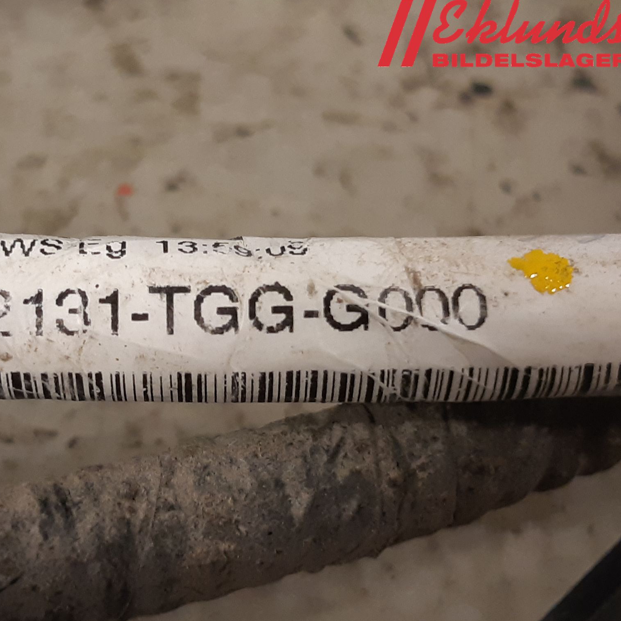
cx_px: 210
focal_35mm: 31
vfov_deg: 52.5
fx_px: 629
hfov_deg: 51.6
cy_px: 312
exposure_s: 1/50
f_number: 1.7
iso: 160
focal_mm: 3.93
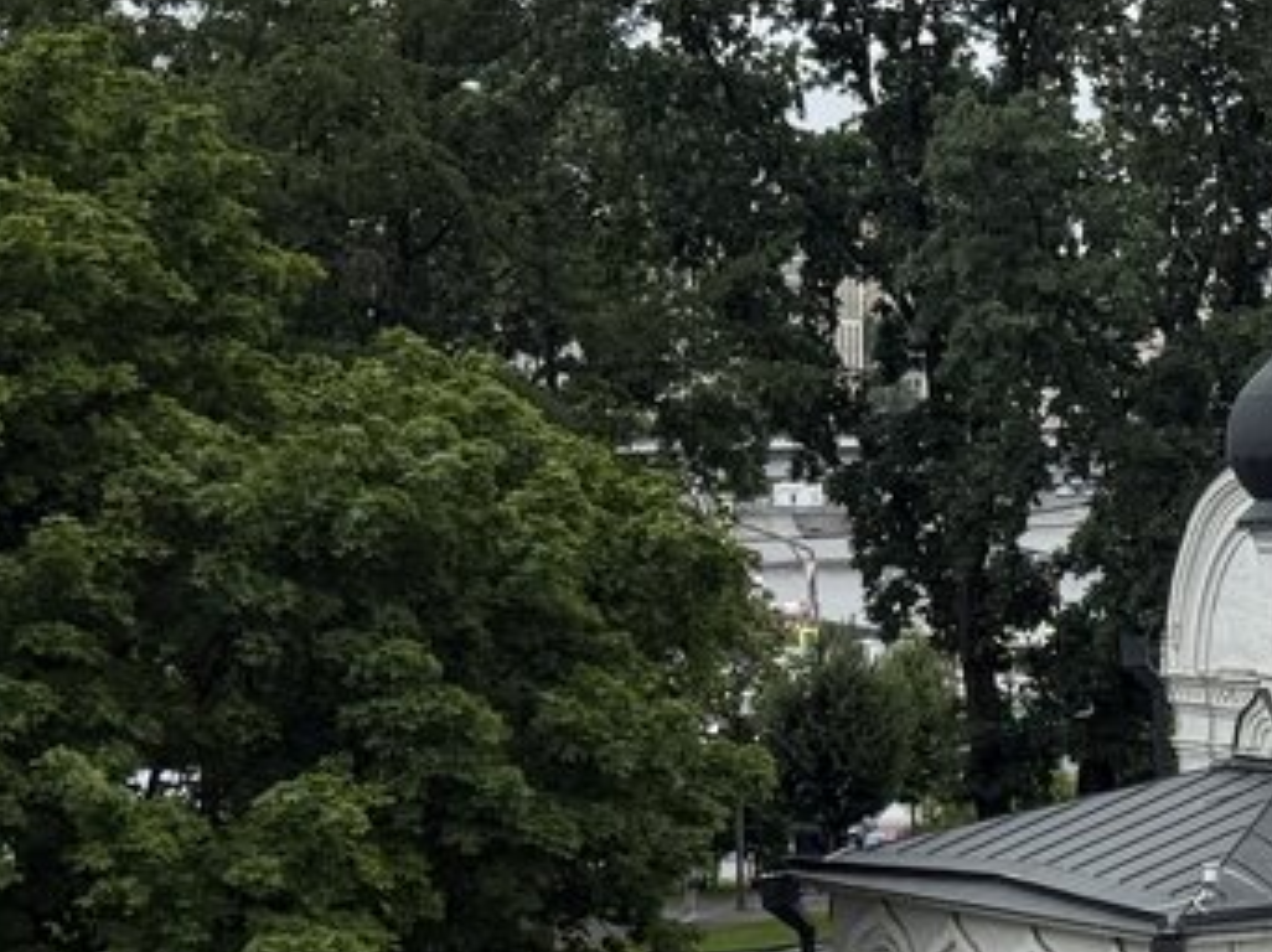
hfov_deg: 12.6
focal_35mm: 150
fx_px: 5508
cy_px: 597
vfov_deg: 9.9
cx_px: 1856
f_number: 1.78
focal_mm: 6.76
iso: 64
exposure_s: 1/2033
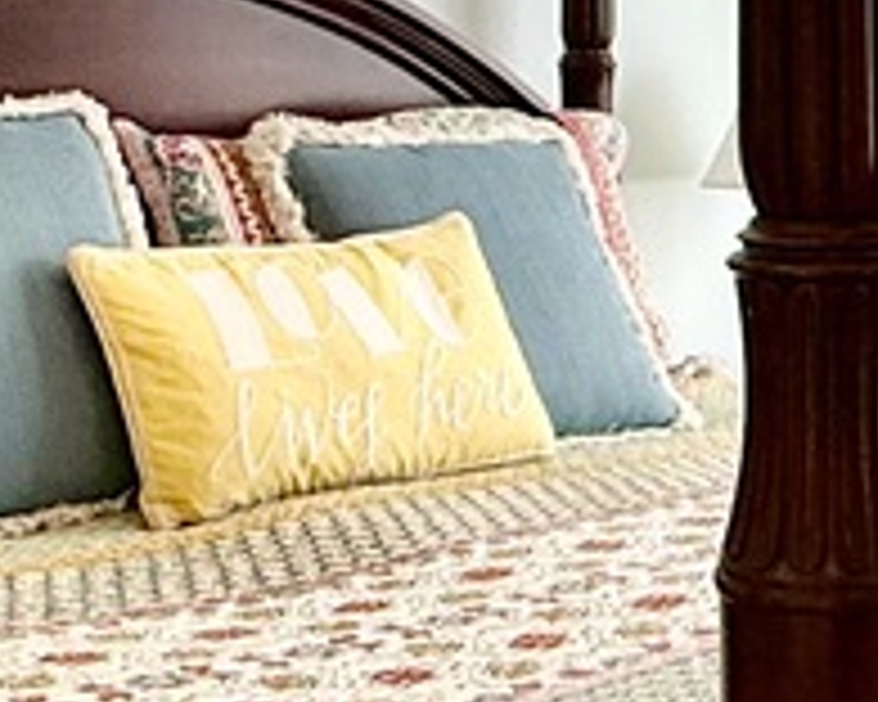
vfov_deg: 15.2
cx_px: 1022
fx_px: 2625
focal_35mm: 101
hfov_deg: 18.1
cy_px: 216
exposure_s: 1/120
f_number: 2.2
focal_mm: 2.22
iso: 100
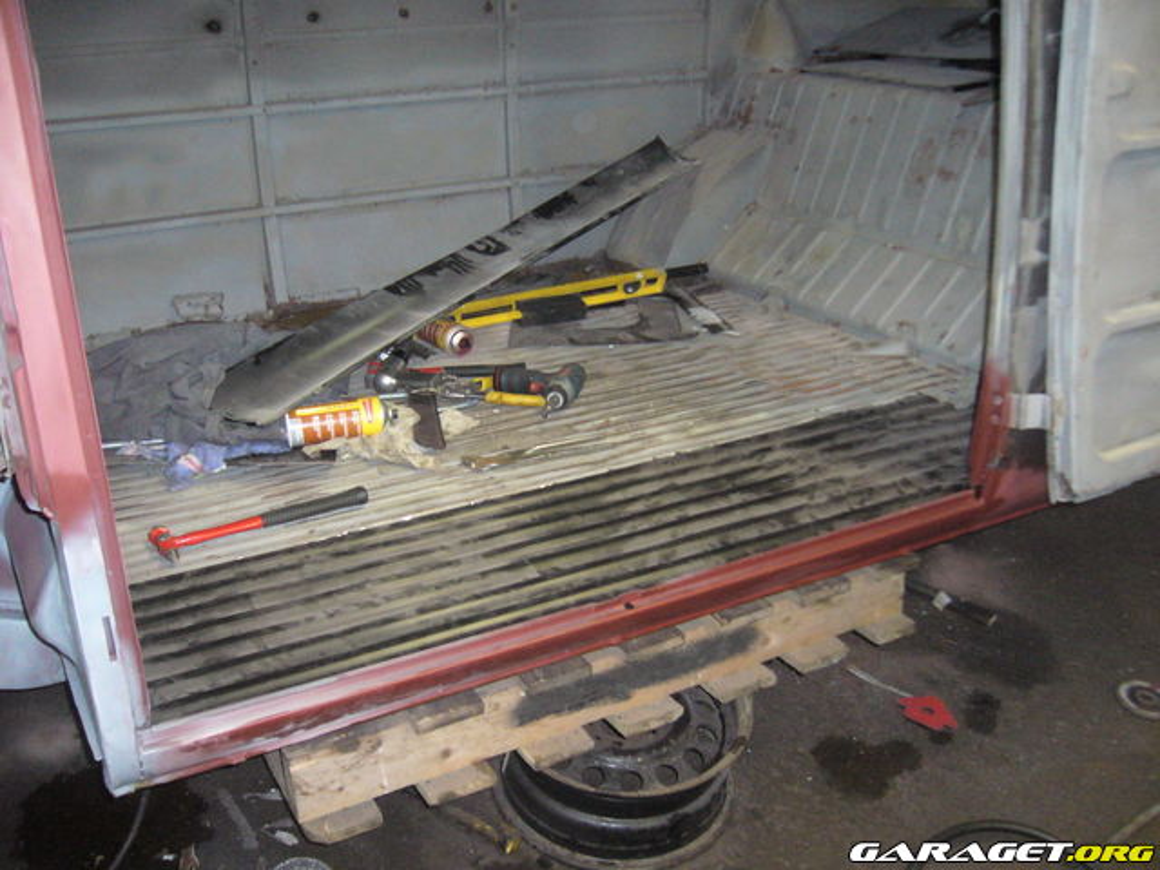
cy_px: 435
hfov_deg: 52.6
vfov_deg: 40.7
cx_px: 580
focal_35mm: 35
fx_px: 1173
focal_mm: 5.8
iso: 400
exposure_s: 1/30
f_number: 2.8
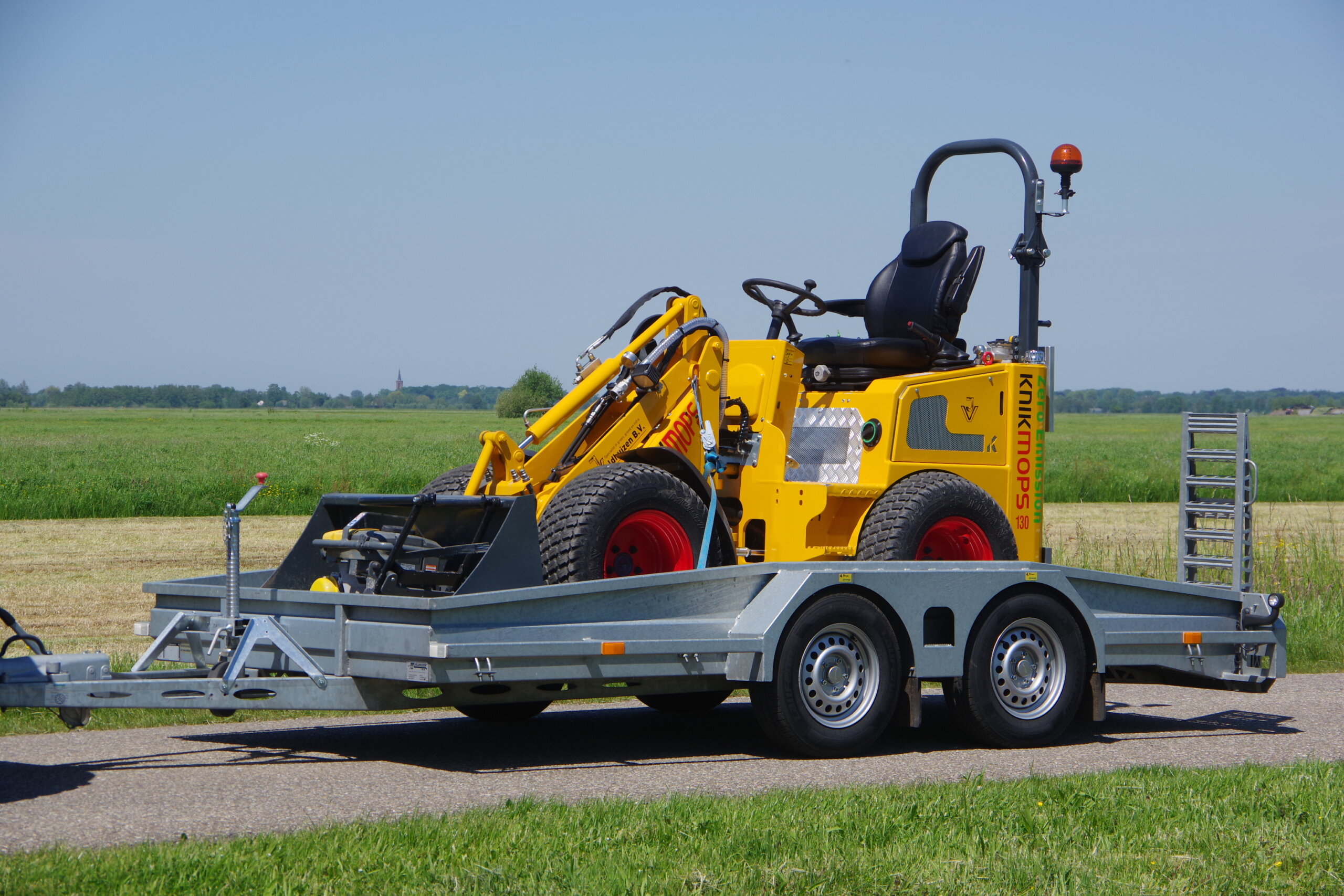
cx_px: 672
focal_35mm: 102
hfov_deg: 20.0
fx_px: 3808
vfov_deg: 13.4
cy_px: 448
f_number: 9
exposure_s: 1/400
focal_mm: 68
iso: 200
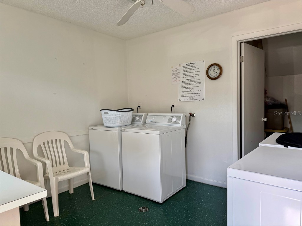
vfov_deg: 56.8
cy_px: 113
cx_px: 151
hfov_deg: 71.6
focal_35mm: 24
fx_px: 209
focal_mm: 6.76
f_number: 1.78
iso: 80
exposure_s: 1/314
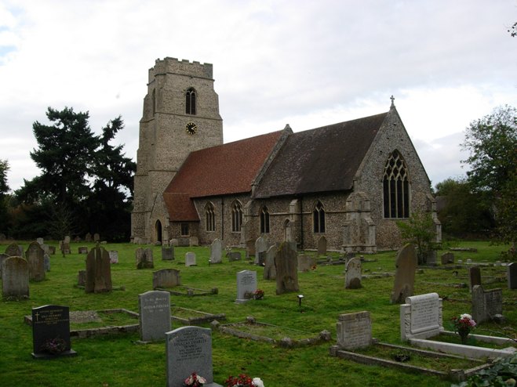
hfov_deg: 49.0
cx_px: 258
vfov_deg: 37.7
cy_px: 194
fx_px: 567
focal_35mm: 38
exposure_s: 1/264
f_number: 4.8
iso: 79
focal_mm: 7.8
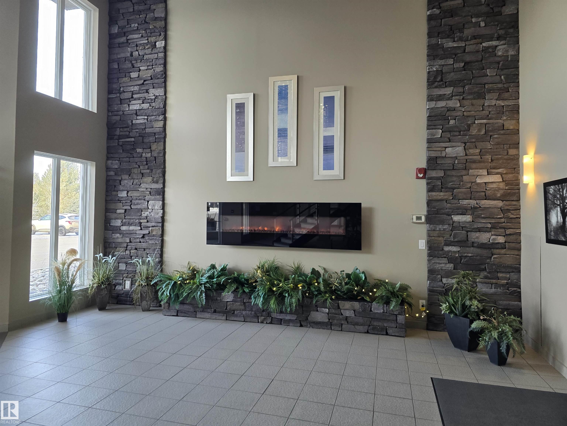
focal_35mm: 23
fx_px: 377
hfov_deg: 73.9
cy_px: 213
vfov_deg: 58.9
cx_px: 284
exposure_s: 1/120
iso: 125
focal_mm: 6.3
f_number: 1.7
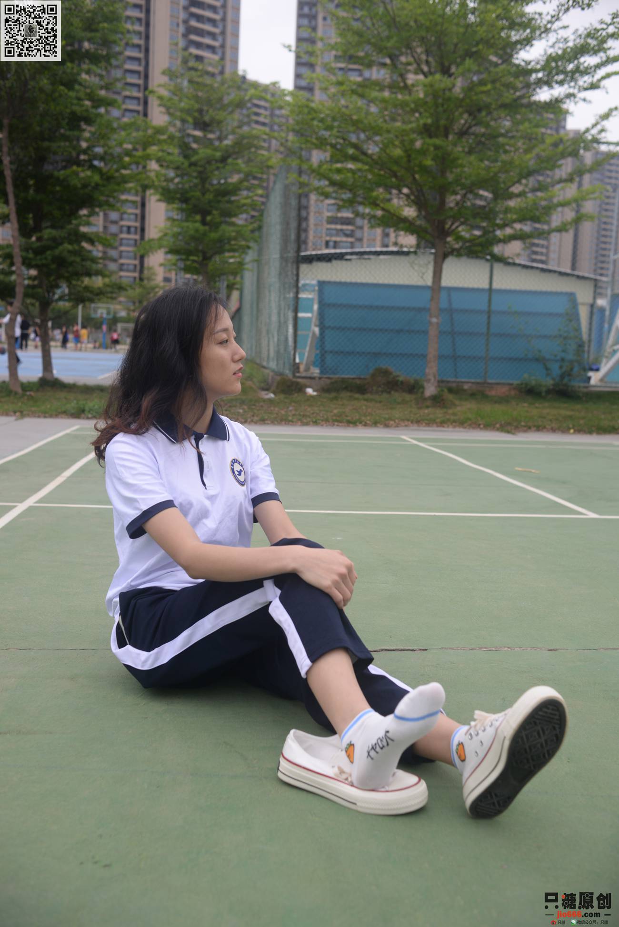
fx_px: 902
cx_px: 310
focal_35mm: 35
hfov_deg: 37.9
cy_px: 464
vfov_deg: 54.4
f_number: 5
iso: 250
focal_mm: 35
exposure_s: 1/250
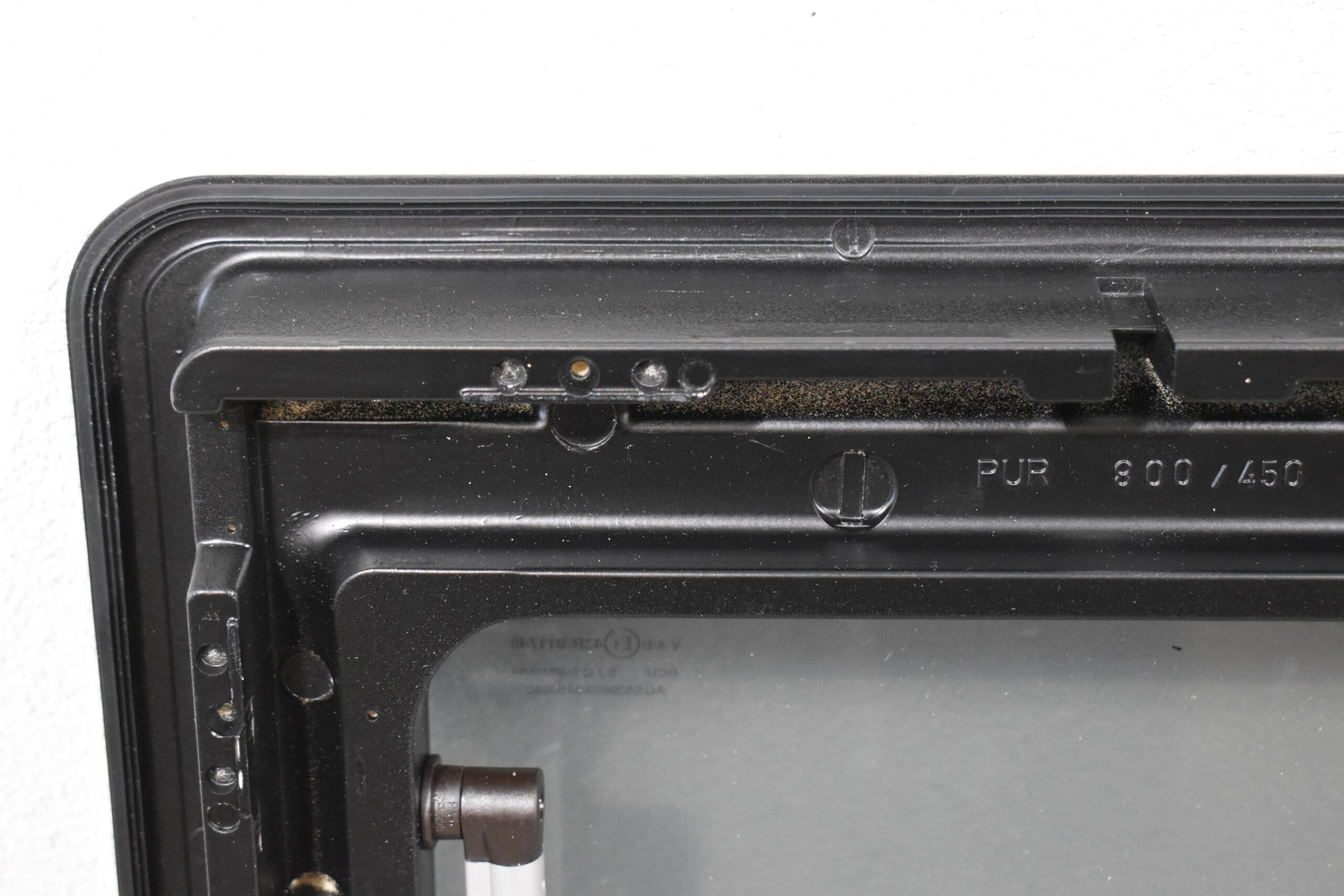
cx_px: 672
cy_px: 448
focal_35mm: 69
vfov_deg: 19.7
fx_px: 2576
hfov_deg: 29.2
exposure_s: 1/125
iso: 3600
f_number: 5.3
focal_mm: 46
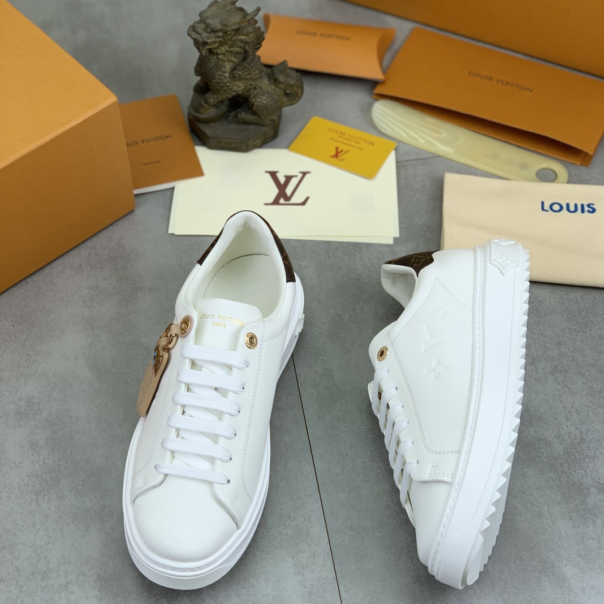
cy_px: 370
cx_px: 304
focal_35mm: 62
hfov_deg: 27.7
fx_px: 1224
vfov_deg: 27.6
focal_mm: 6
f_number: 2.4
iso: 16
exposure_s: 1/169
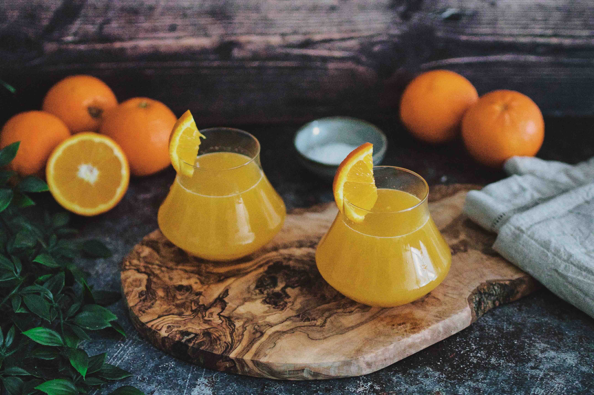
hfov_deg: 28.9
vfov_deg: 19.4
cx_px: 297
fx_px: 1154
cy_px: 198
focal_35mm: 70
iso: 5000
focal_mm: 35
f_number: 1.8
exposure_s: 1/80
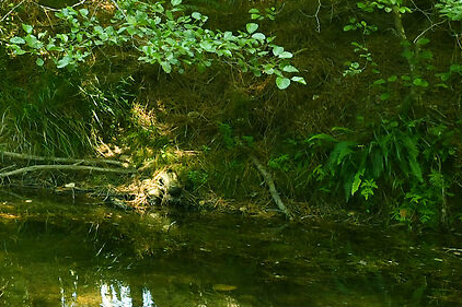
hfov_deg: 18.6
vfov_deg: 14.6
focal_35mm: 91
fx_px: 1167
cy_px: -57
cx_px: -310
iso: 200
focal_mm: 16
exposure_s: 1/40
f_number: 7.1
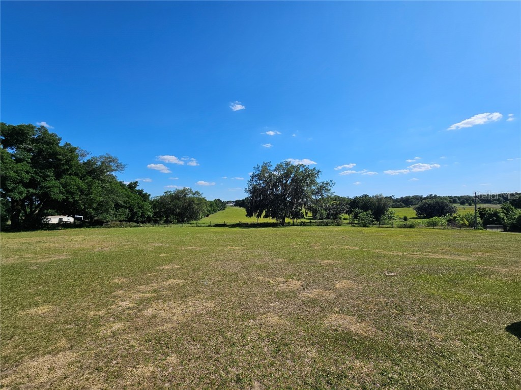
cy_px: 195
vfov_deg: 89.9
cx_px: 260
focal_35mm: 13
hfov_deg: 106.2
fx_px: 196
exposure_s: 1/3354
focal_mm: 2.2
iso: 50
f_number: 2.2
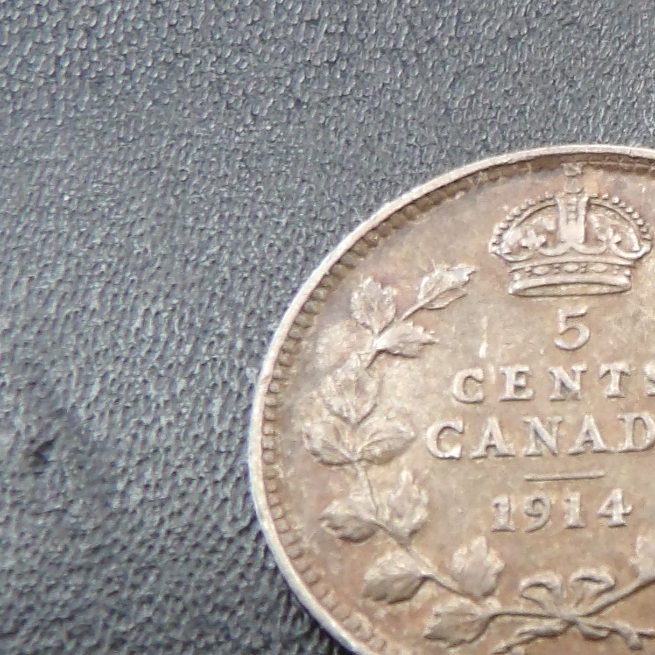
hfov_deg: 12.6
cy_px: 383
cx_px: 1125
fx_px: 2740
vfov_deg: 13.6
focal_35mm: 128
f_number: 4.5
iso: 220
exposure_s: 1/15
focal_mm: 6.2
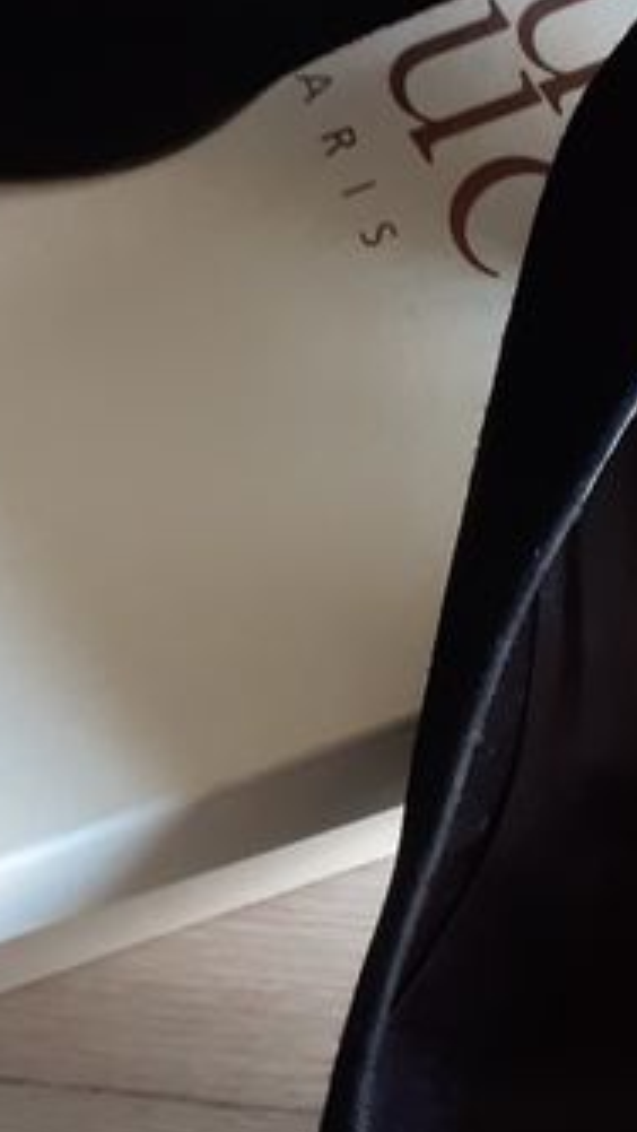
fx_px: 2641
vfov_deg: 24.2
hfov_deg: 13.7
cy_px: 573
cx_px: 264
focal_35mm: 88
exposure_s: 1/50
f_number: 1.9
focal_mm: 3.6
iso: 250
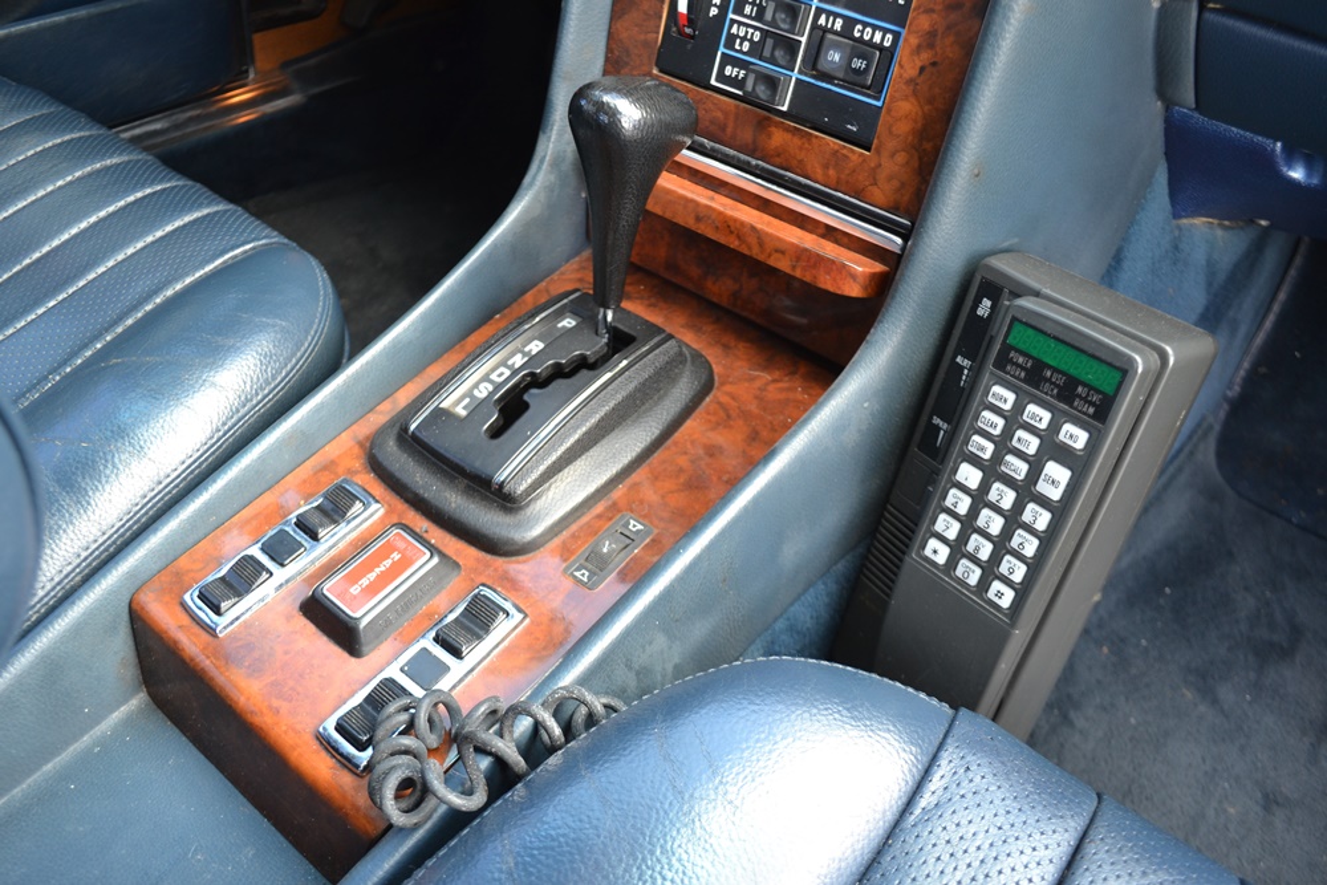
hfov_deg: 67.4
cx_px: 664
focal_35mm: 27
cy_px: 442
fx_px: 995
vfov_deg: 47.9
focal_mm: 18
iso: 400
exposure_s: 1/60
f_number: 4
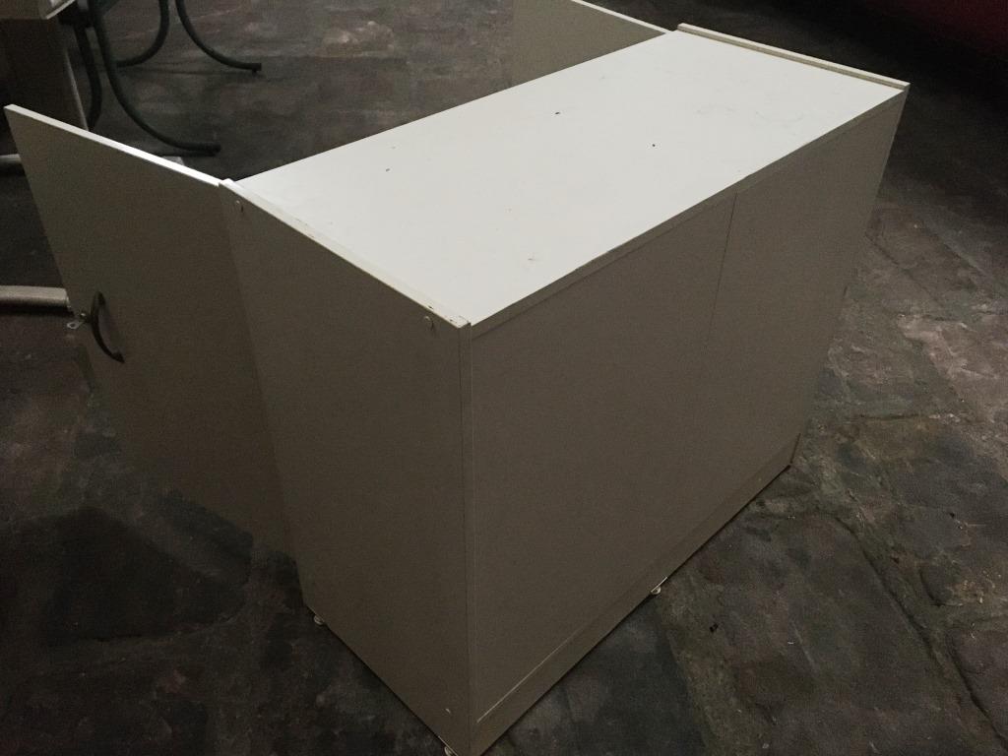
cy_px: 378
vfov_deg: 48.2
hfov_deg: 61.7
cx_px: 504
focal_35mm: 29
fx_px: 844
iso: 250
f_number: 2.2
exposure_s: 1/15
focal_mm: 4.15
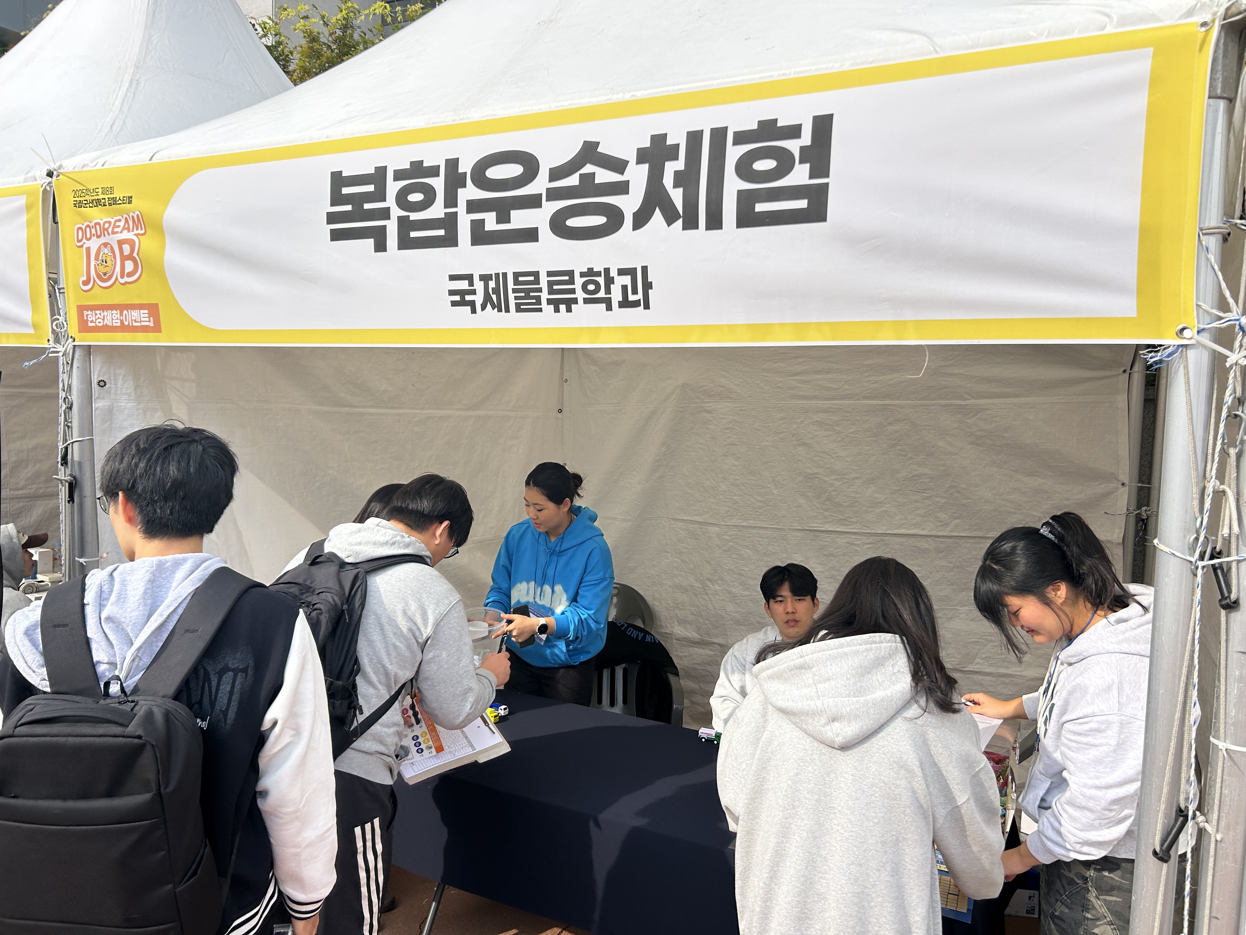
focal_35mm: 26
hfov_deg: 67.3
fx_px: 936
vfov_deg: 53.1
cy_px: 468
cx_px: 623
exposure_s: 1/3356
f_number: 1.5
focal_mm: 5.7
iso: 50
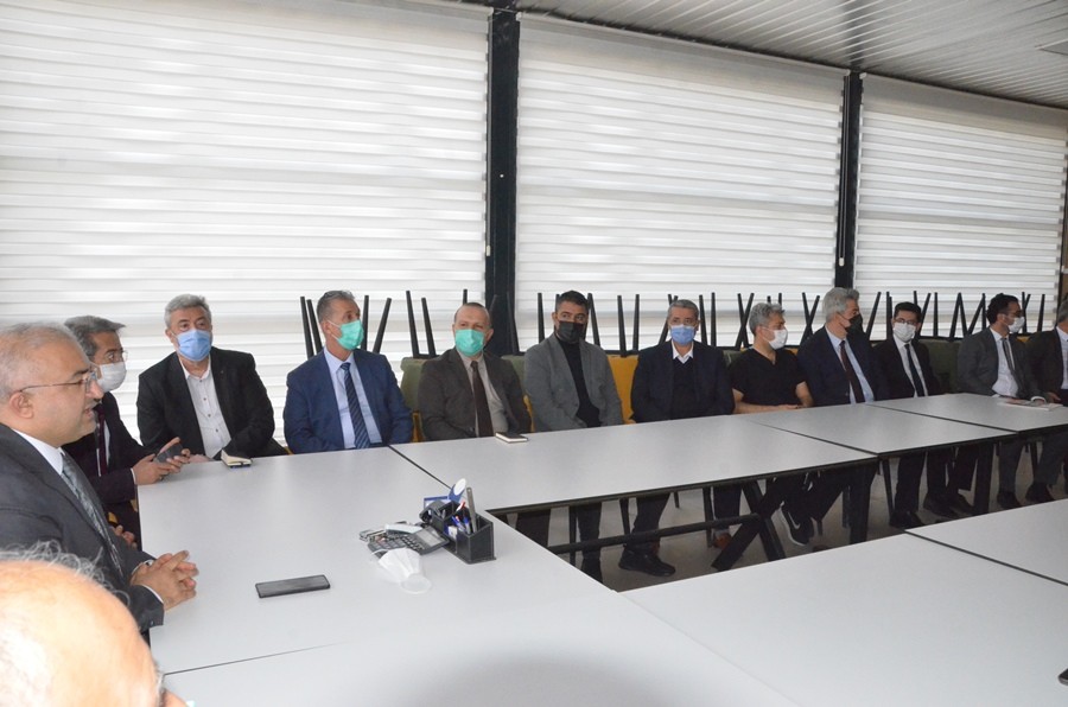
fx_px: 799
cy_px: 354
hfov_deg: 67.5
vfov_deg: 47.7
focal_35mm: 27
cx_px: 534
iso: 6400
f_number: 13
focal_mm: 18
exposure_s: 1/250
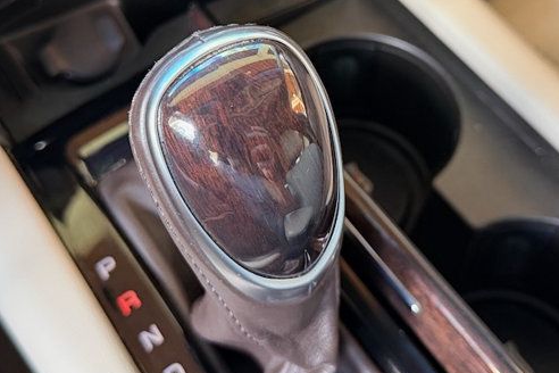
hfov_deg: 38.2
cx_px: 290
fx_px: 807
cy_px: 108
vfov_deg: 25.8
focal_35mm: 52
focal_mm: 6.76
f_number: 1.78
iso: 320
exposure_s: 1/60
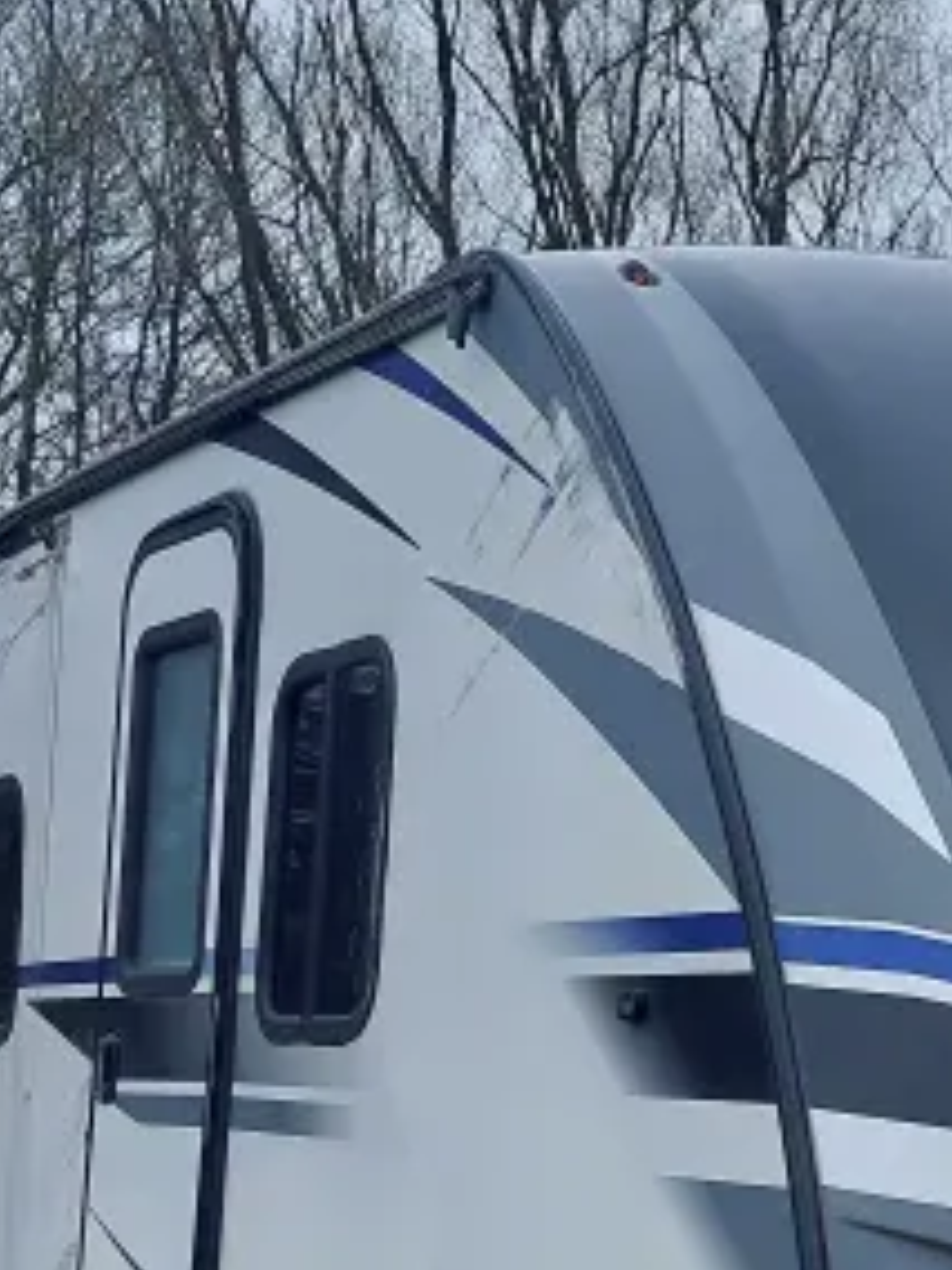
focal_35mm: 75
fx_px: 2750
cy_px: 968
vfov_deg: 25.6
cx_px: 849
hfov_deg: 19.3
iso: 80
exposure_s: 1/60
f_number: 1.8
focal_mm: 5.23
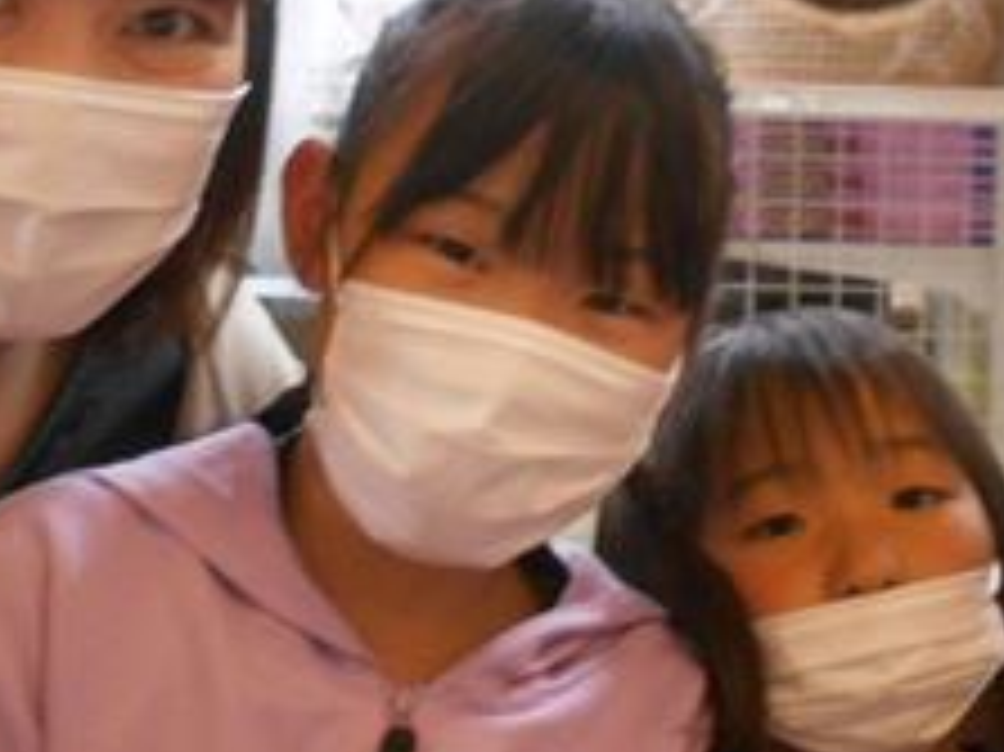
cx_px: 788
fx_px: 2029
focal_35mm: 70
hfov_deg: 27.3
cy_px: 180
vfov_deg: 20.8
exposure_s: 1/25
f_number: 3.2
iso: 400
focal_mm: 4.6
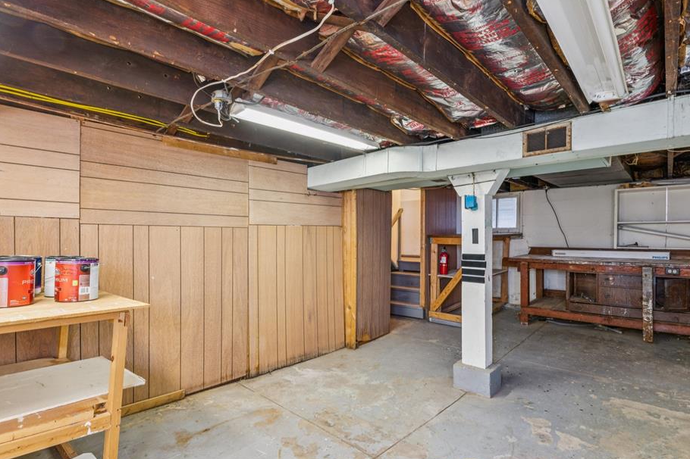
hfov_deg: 88.3
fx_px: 356
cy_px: 242
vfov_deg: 65.7
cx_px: 350
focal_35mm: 19
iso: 200
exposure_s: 1.3
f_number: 13
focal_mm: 16.5
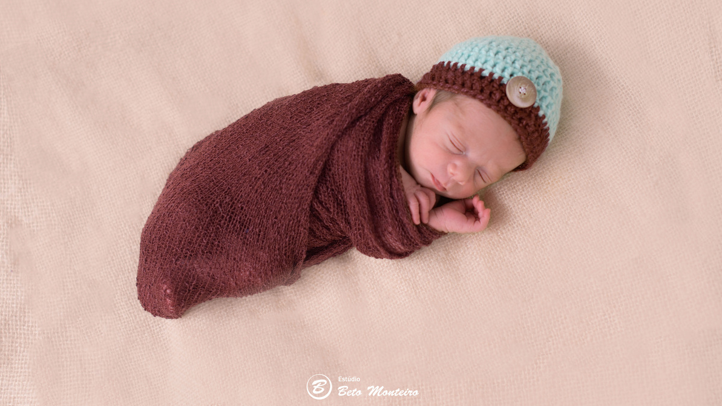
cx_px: 362
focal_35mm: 79
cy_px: 171
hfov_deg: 26.9
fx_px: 1512
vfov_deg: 15.3
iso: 100
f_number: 2.2
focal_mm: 50
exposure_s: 1/200
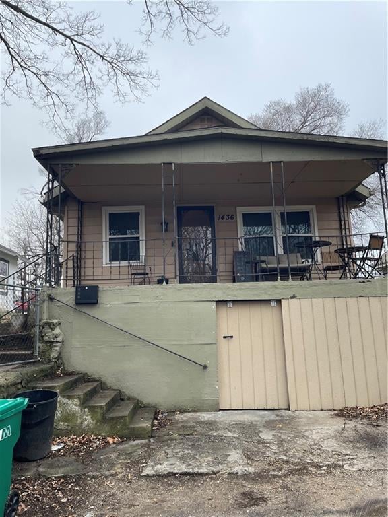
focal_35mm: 26
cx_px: 194
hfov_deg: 53.1
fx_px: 389
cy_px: 258
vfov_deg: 67.3
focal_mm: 4.2
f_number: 1.6
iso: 32
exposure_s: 1/121
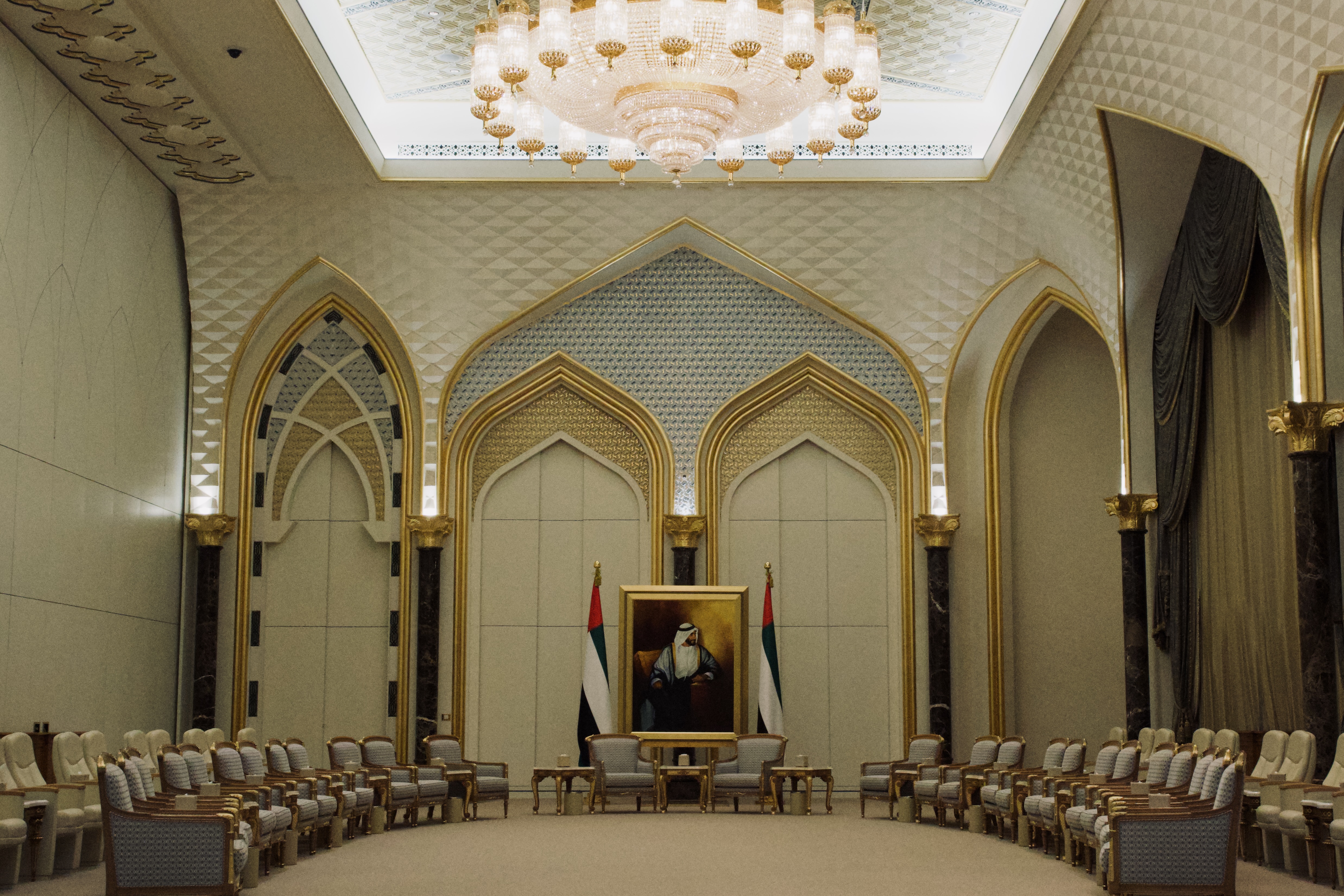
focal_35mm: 36
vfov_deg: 36.9
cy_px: 448
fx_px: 1344
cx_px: 672
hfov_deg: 53.1
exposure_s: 1/100
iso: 12800
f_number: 16
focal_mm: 36
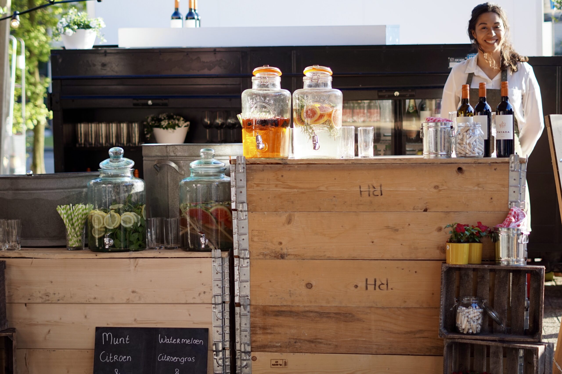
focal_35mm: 75
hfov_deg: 27.0
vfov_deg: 18.2
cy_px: 187
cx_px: 281
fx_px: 1170
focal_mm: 50
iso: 100
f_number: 1.8
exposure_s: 1/500
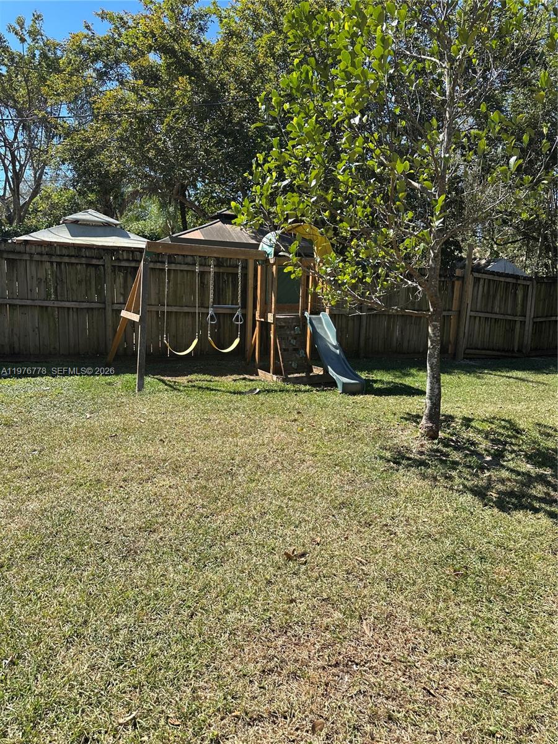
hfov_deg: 56.8
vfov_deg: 71.6
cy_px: 372
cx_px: 279
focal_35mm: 24
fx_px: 516
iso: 80
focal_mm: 6.86
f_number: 1.78
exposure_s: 1/1721
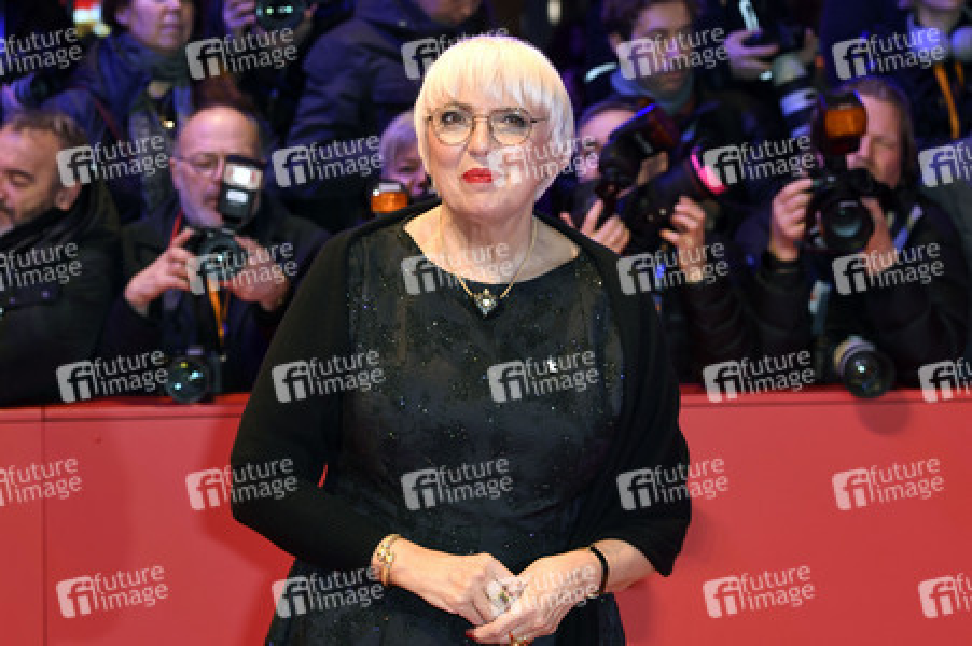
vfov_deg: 12.2
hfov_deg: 18.3
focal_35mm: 112
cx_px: 486
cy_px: 323
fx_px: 3022
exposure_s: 1/50
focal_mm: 112
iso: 800
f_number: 8
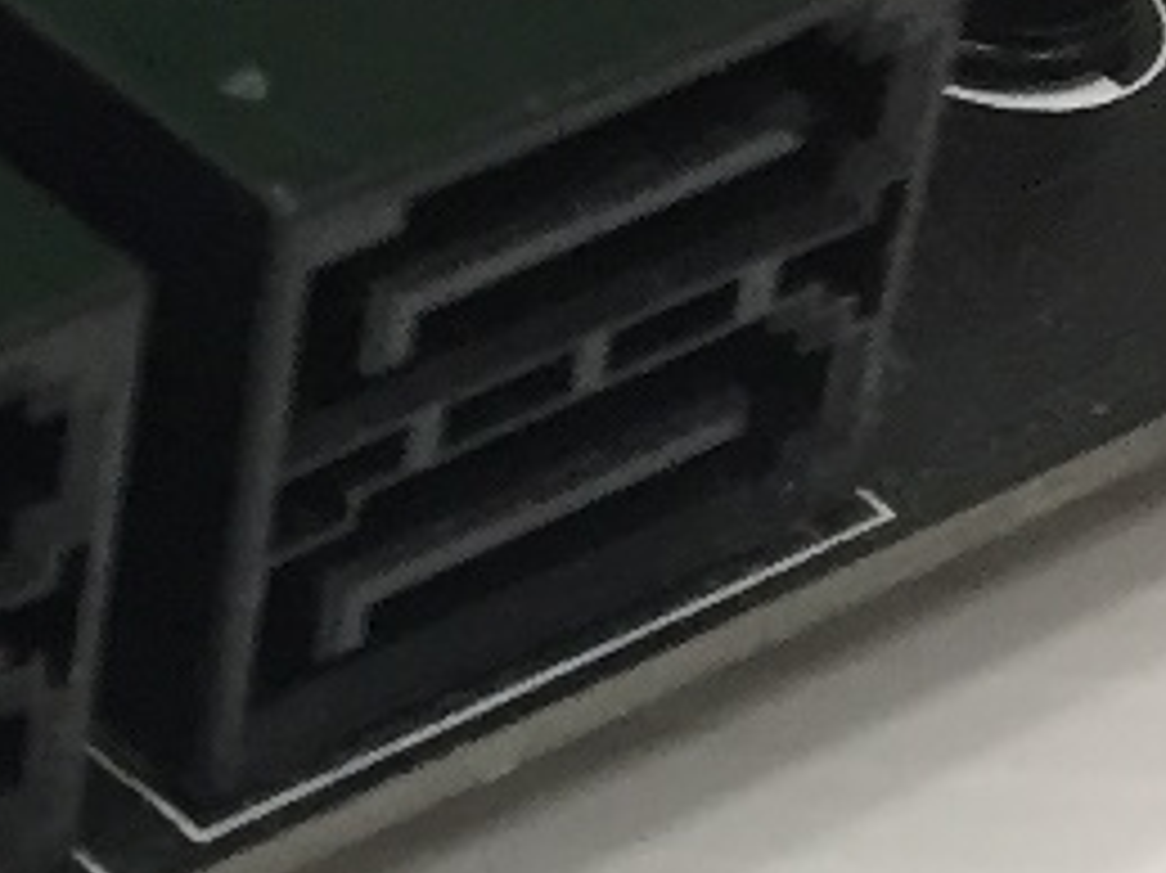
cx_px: -1747
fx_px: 6161
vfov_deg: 8.0
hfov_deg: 9.5
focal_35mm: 183
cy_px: -158
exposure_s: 1/33
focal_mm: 4.15
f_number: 2.2
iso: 125
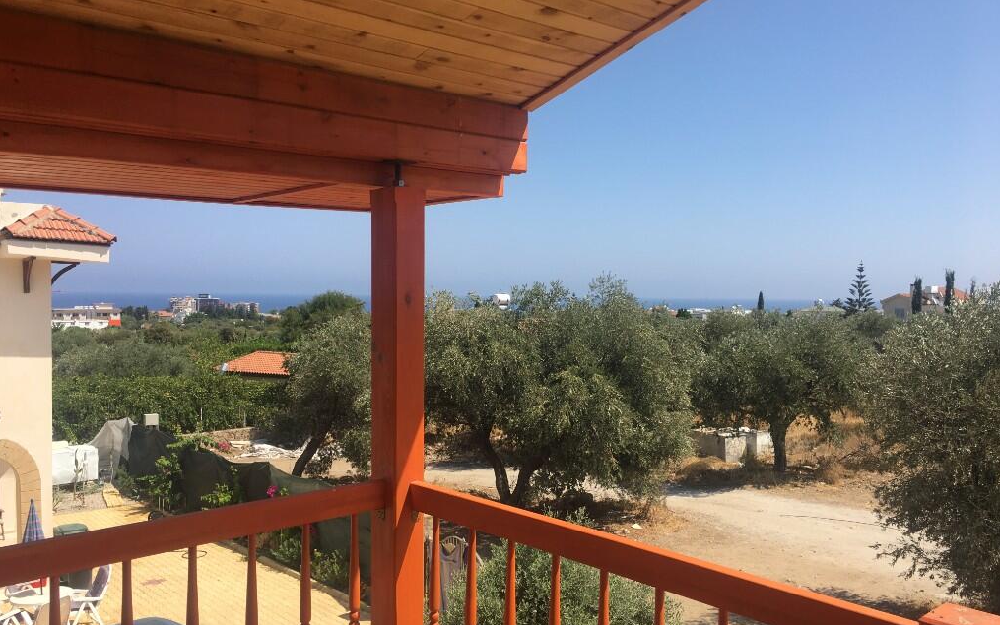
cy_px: 344
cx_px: 501
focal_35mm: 31
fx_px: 845
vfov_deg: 40.6
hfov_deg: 61.2
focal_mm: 4.15
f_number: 2.2
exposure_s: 1/1350
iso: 25
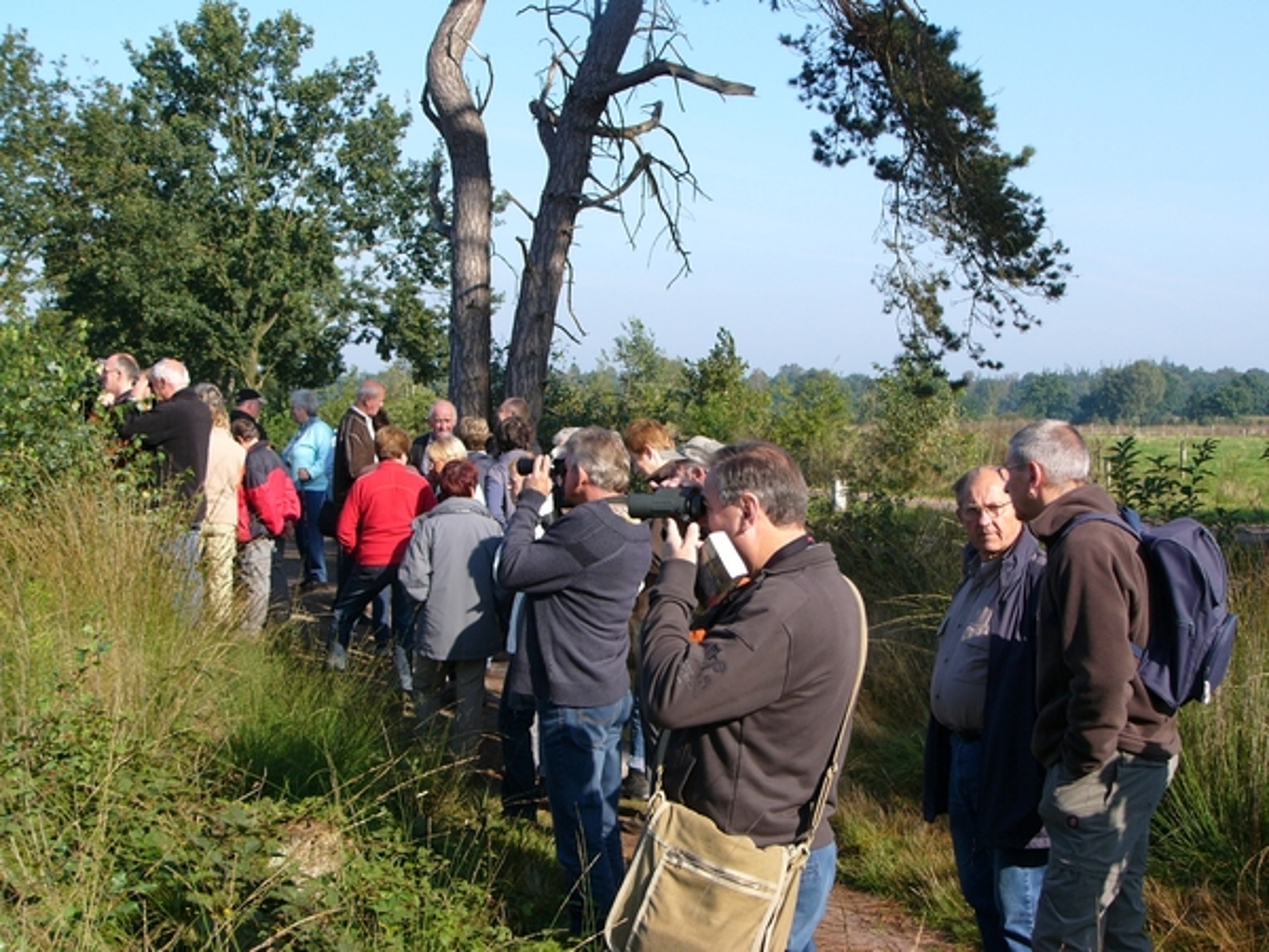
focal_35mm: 57
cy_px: 476
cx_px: 634
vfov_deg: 25.7
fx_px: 2090
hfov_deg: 33.8
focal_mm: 9.5
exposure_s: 1/320
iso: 50
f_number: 4
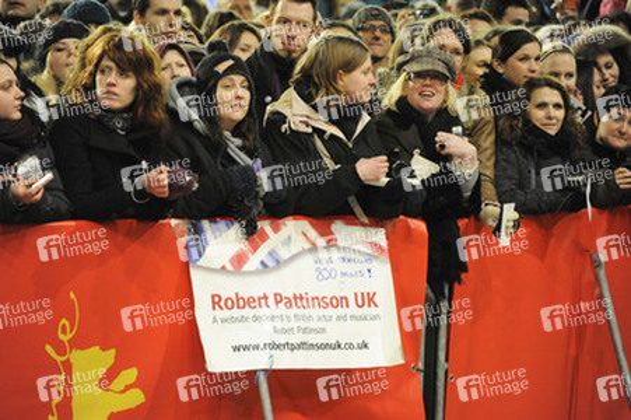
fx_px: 4379
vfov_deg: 5.5
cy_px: 210
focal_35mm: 250
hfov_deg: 8.2
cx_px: 316
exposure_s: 1/200
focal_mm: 250
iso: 6400
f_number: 5.6
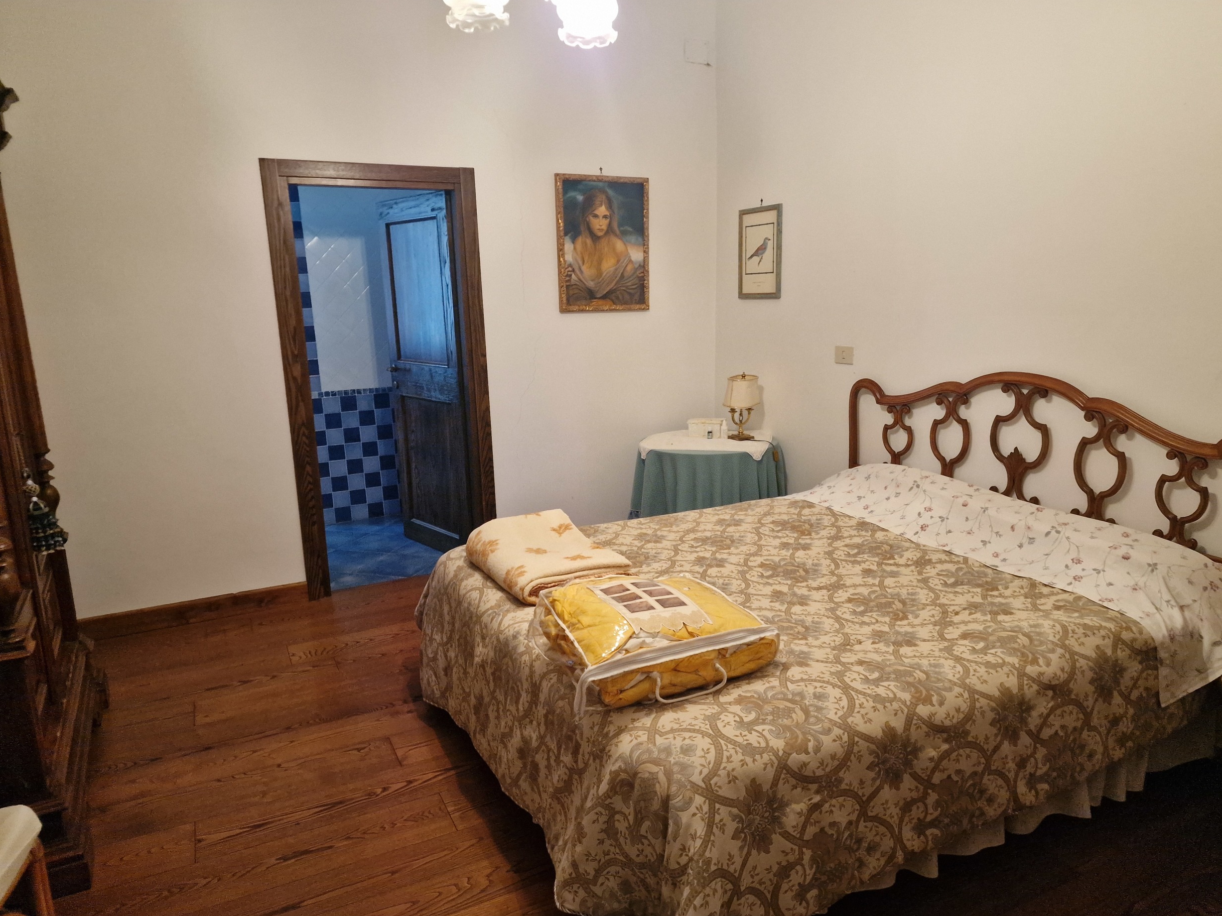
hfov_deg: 71.6
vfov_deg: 56.8
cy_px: 475
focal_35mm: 24
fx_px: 847
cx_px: 636
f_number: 1.8
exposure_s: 1/100
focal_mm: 6.4
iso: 1000
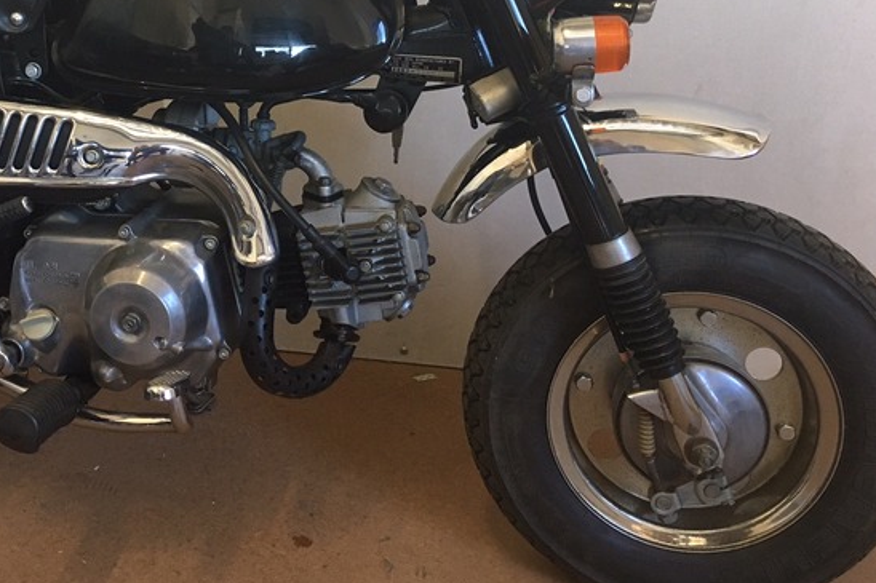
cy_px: 136
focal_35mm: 44
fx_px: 1070
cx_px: 249
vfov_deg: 29.9
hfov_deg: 43.5
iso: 160
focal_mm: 4.15
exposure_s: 1/33
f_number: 2.2
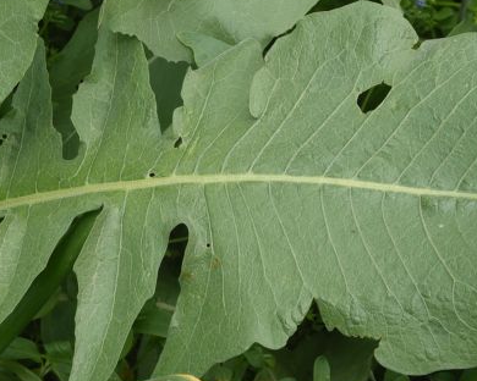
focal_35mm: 97
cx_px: 247
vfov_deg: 15.8
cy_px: 120
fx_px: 1369
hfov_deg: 19.8
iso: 125
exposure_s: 1/200
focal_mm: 31
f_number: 9
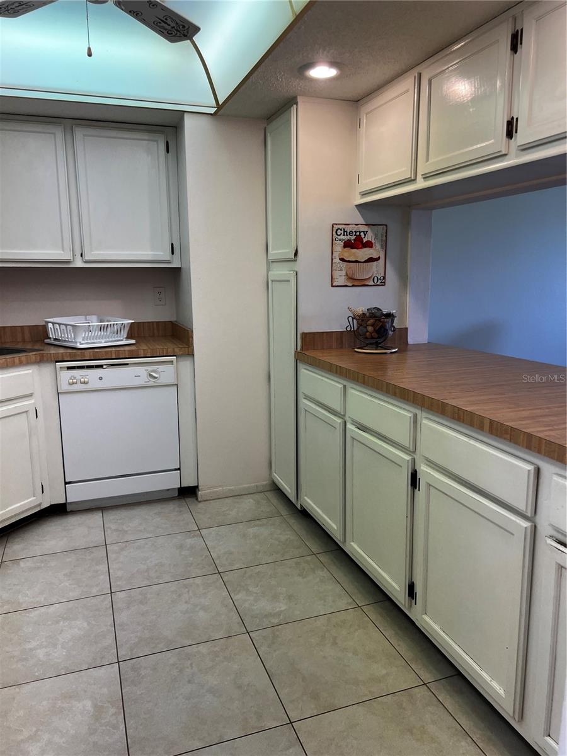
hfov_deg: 53.1
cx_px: 284
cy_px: 378
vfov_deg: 67.3
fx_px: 568
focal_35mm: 26
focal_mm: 5.7
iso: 64
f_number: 1.5
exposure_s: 1/120
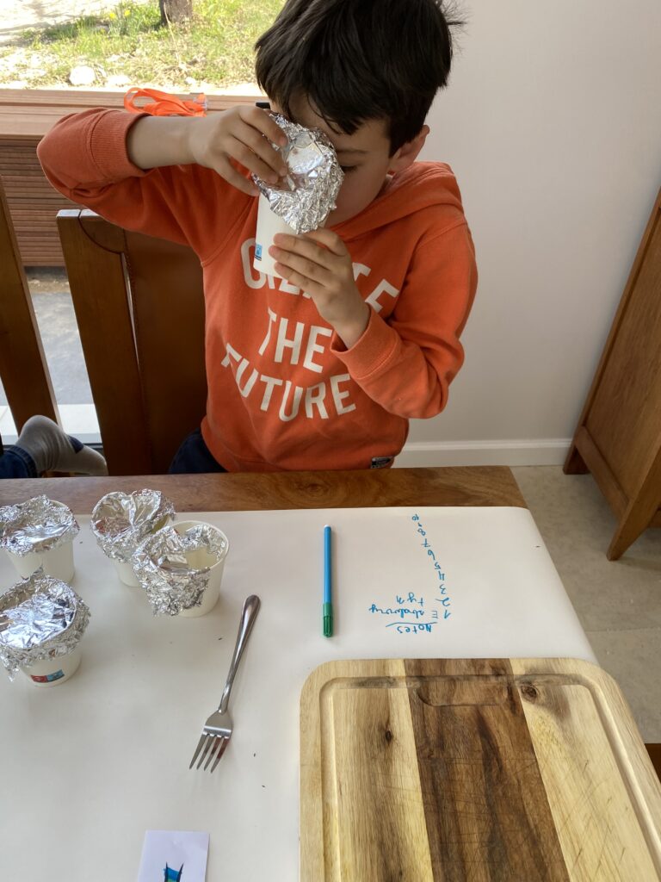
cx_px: 330
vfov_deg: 67.3
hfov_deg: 53.1
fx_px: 662
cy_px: 441
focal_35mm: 26
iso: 40
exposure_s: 1/122
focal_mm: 4.25
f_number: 1.8
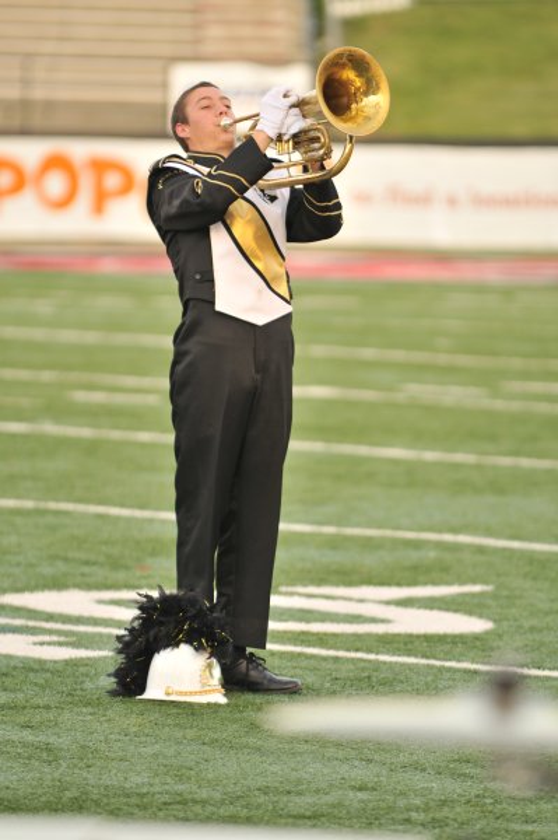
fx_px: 6987
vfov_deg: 6.9
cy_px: 420
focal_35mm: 300
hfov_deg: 4.6
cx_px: 279
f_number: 2.8
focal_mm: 200
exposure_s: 1/250
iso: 200
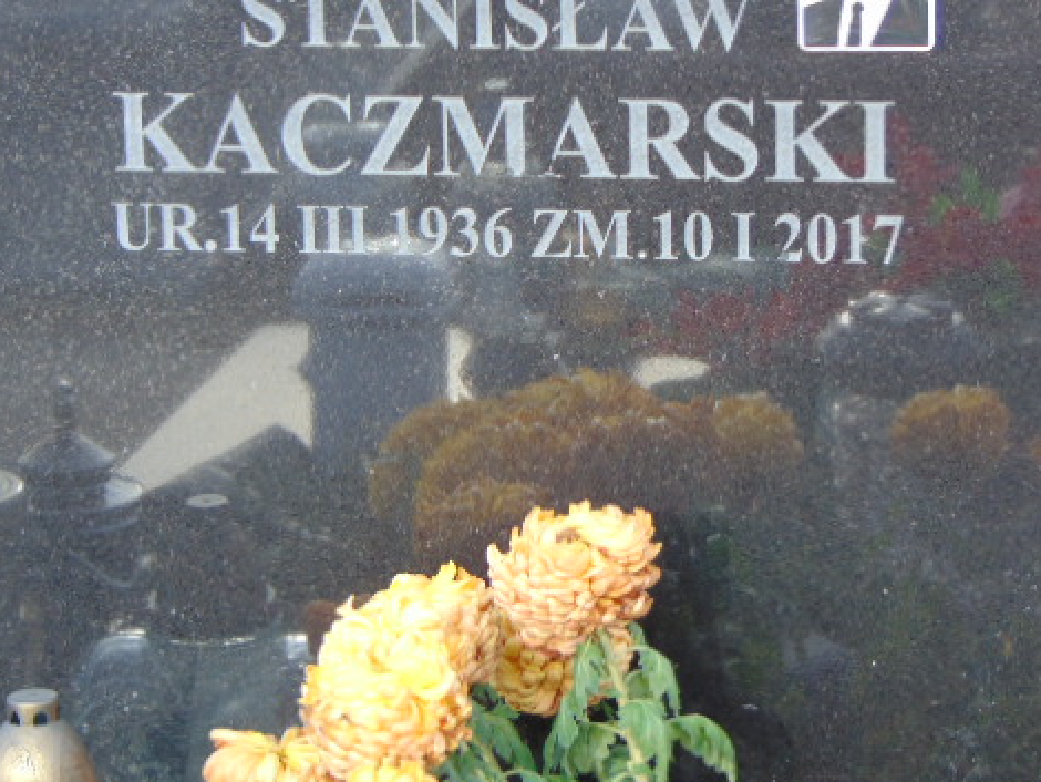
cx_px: 556
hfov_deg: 13.4
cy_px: 284
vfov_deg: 10.1
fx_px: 4423
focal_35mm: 147
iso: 80
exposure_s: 1/80
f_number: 3.9
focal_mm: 19.4
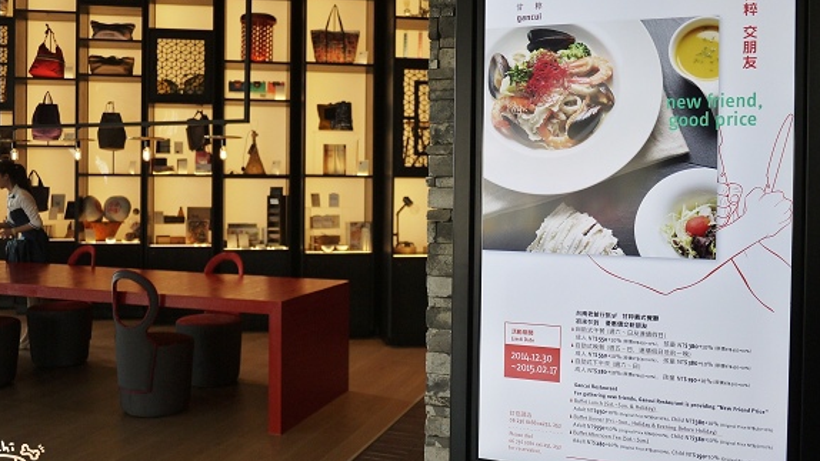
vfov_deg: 34.6
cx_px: 399
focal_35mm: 34
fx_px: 739
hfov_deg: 58.0
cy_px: 197
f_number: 2.5
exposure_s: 1/125
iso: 100
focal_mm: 14
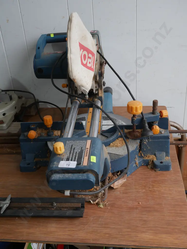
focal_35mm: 40
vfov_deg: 46.8
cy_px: 124
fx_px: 288
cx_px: 94
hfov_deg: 36.0
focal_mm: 20
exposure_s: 1/160
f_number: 5.6
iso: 200
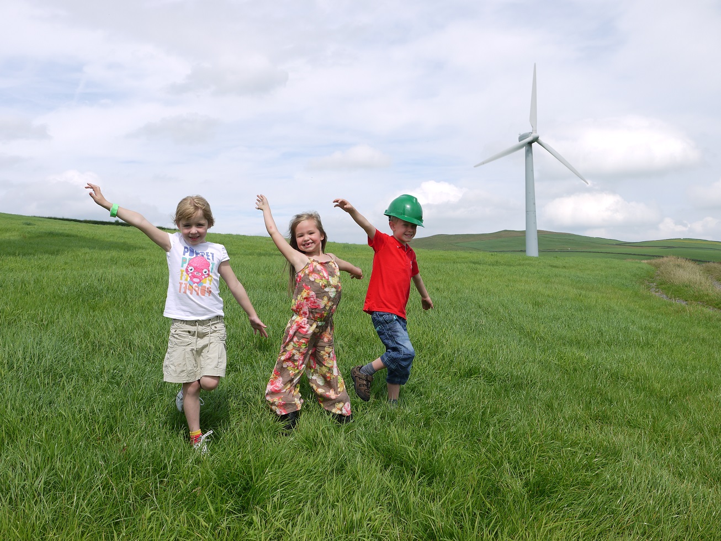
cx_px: 360
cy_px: 270
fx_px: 917
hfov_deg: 42.9
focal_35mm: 44
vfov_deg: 32.9
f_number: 8
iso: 100
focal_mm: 22
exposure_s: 1/400
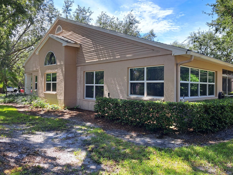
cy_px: 81
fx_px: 175
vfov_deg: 53.0
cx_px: 121
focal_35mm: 26
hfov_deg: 67.3
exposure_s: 1/302
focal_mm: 5.23
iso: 50
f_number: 1.8
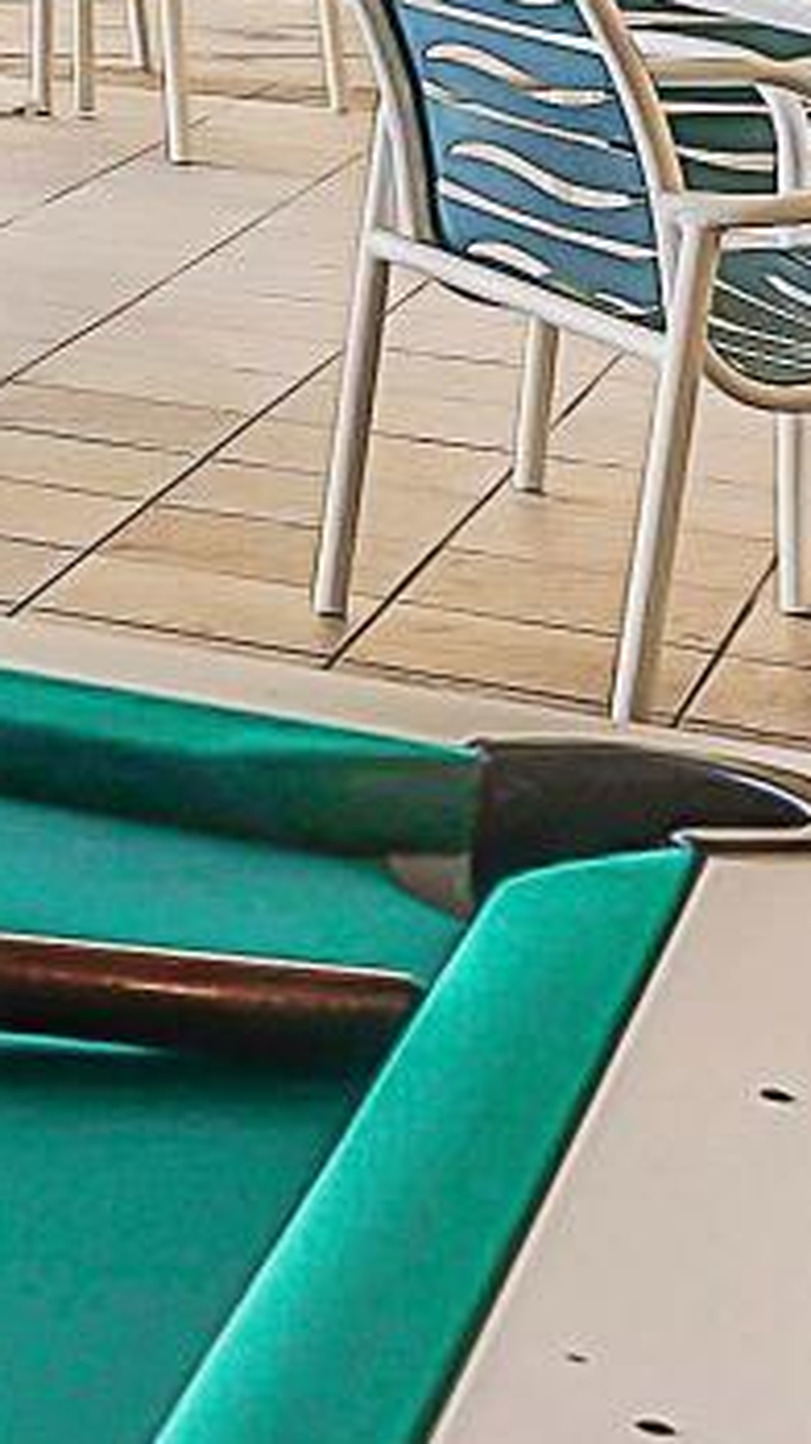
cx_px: -2156
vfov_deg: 18.2
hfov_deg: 8.1
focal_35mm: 108
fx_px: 4134
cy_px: -554
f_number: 5.6
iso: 100
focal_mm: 12
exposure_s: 1/60
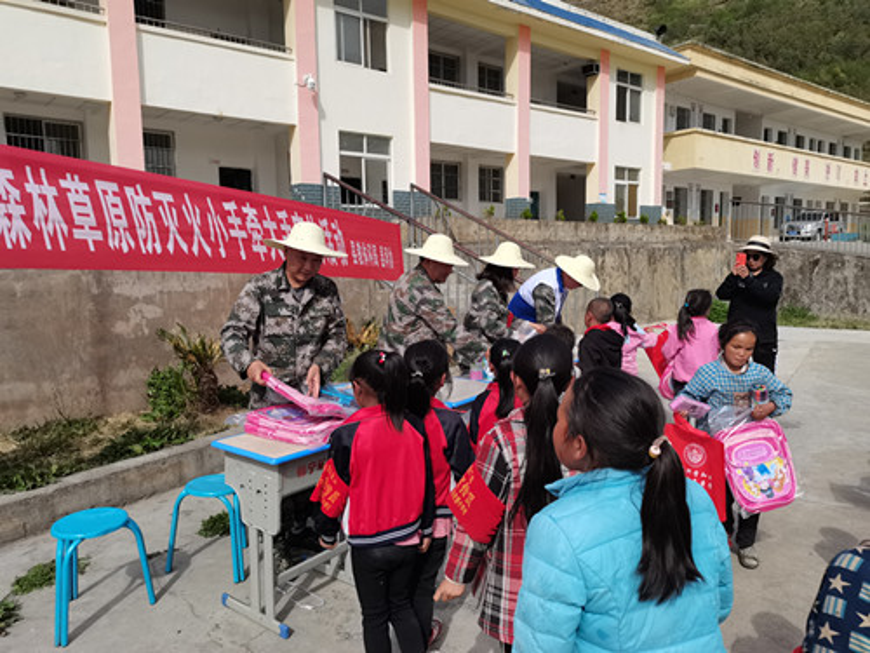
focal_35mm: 26
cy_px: 326
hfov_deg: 67.3
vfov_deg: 53.1
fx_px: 653
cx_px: 435
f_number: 1.8
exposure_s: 1/852
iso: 50
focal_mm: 5.58
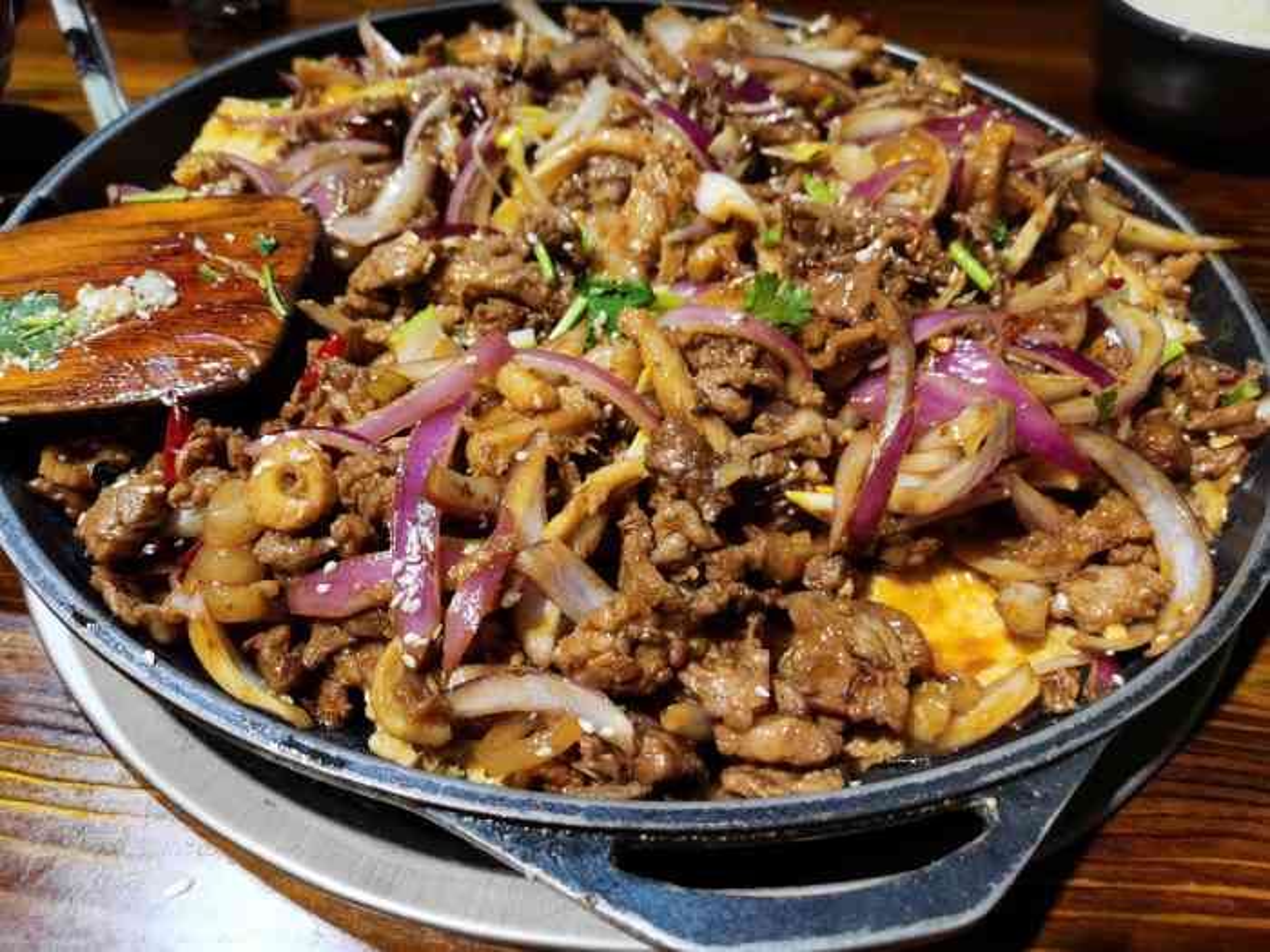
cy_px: 476
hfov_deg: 65.3
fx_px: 991
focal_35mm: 27
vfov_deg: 51.4
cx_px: 635
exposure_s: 1/100
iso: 50
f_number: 1.8
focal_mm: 5.58
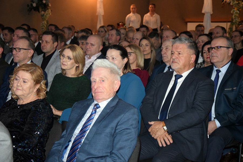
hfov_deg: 27.0
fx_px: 506
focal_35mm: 75
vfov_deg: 18.2
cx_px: 122
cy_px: 81
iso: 3200
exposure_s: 1/60
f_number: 5
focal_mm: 50
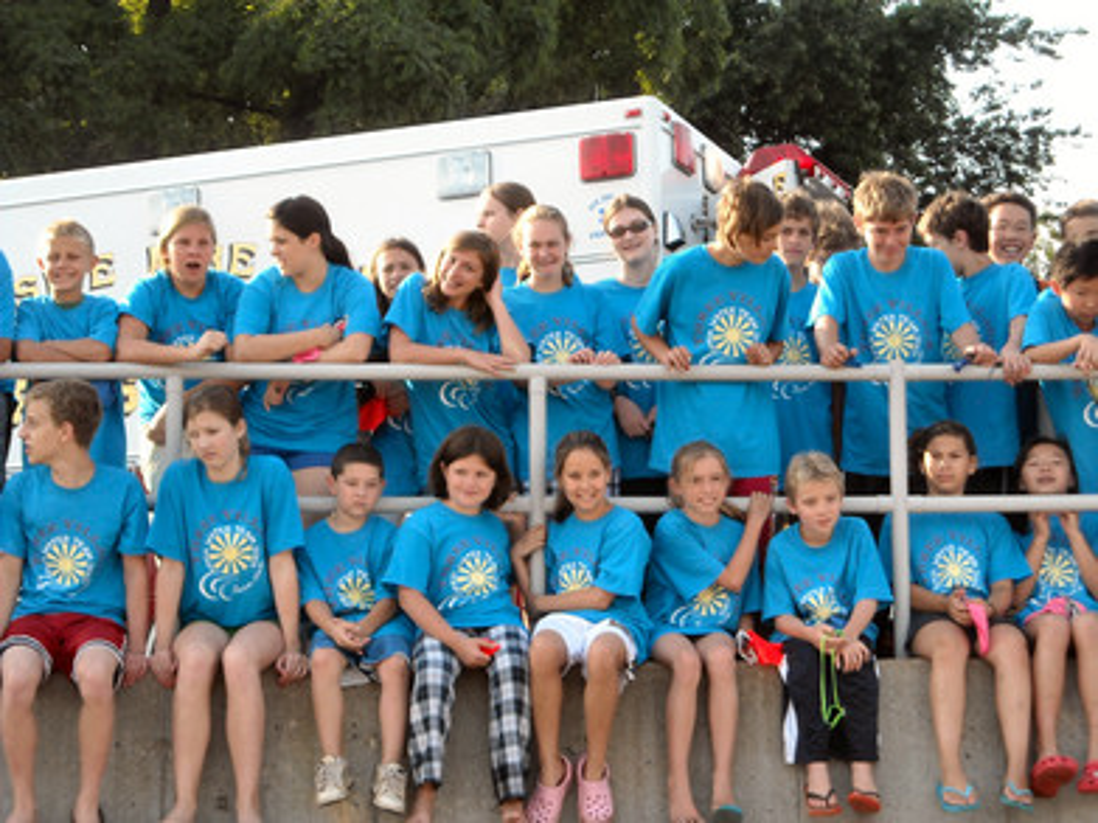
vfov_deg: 14.1
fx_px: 3330
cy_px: 412
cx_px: 549
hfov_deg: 18.7
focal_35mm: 105
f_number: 4.7
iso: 77
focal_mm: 17.1
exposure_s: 1/125
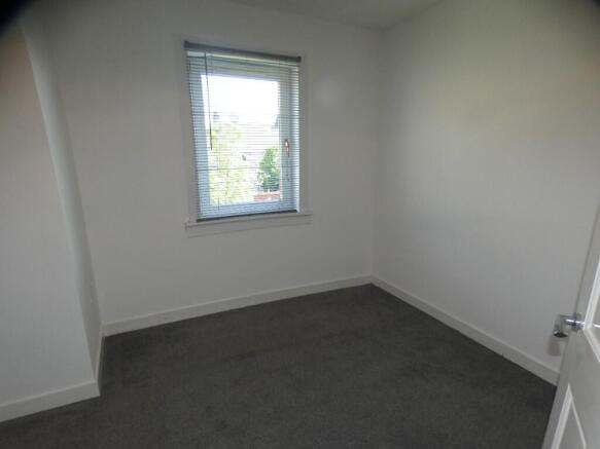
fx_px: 347
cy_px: 224
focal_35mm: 20
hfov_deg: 81.8
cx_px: 300
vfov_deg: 66.0
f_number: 2.8
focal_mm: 3.6
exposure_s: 1/60
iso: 125
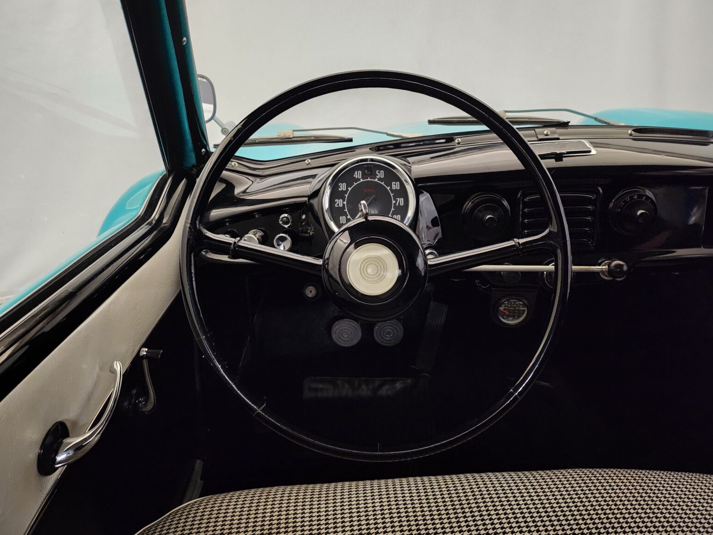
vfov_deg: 54.9
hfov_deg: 69.4
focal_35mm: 25
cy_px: 260
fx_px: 515
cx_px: 370
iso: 1250
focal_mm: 5
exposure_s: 1/20
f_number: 1.8
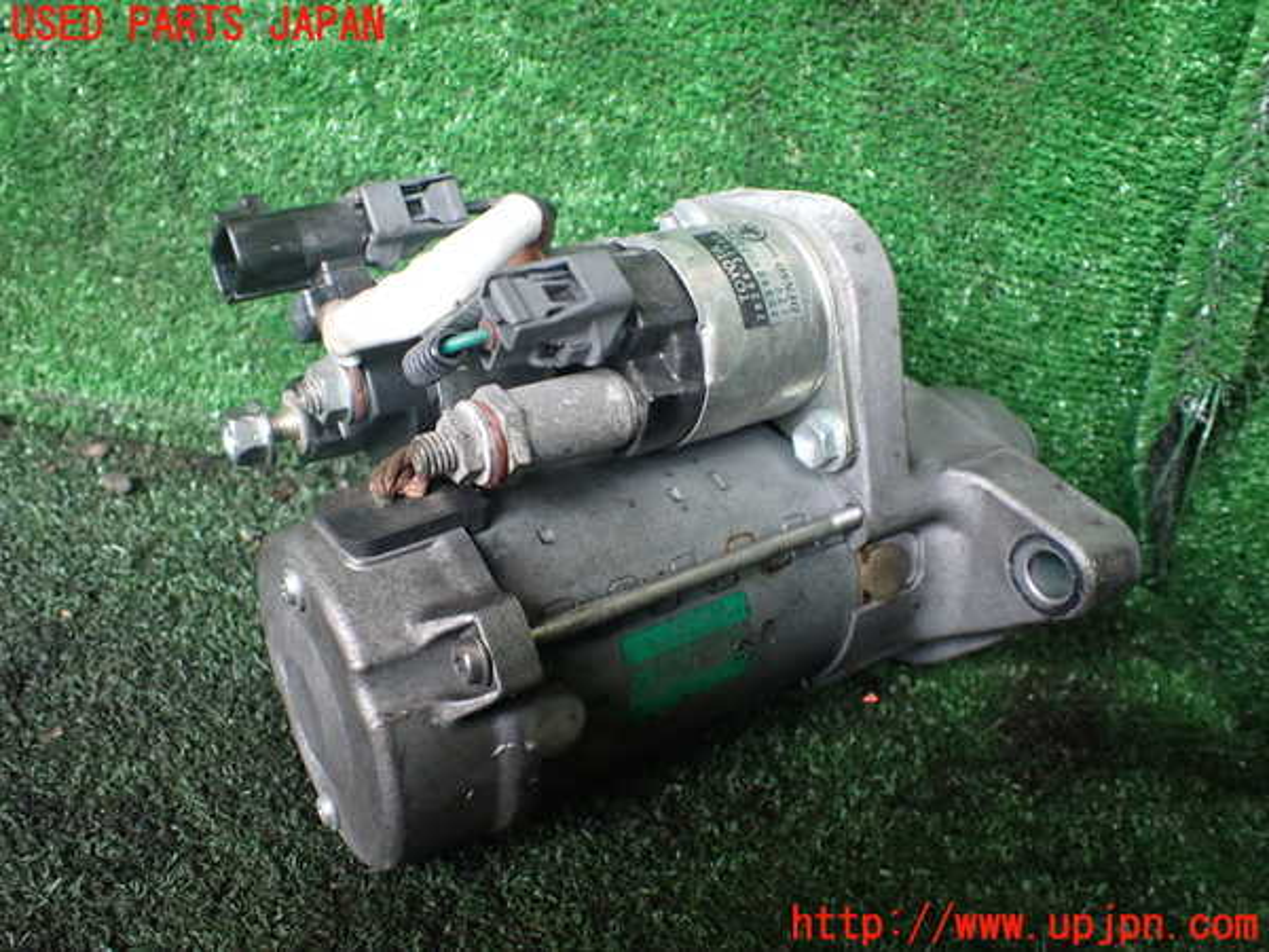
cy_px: 476
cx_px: 634
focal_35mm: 30
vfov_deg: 46.8
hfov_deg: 60.0
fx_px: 1100
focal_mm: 5.4
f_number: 2.3
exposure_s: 1/30
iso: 800
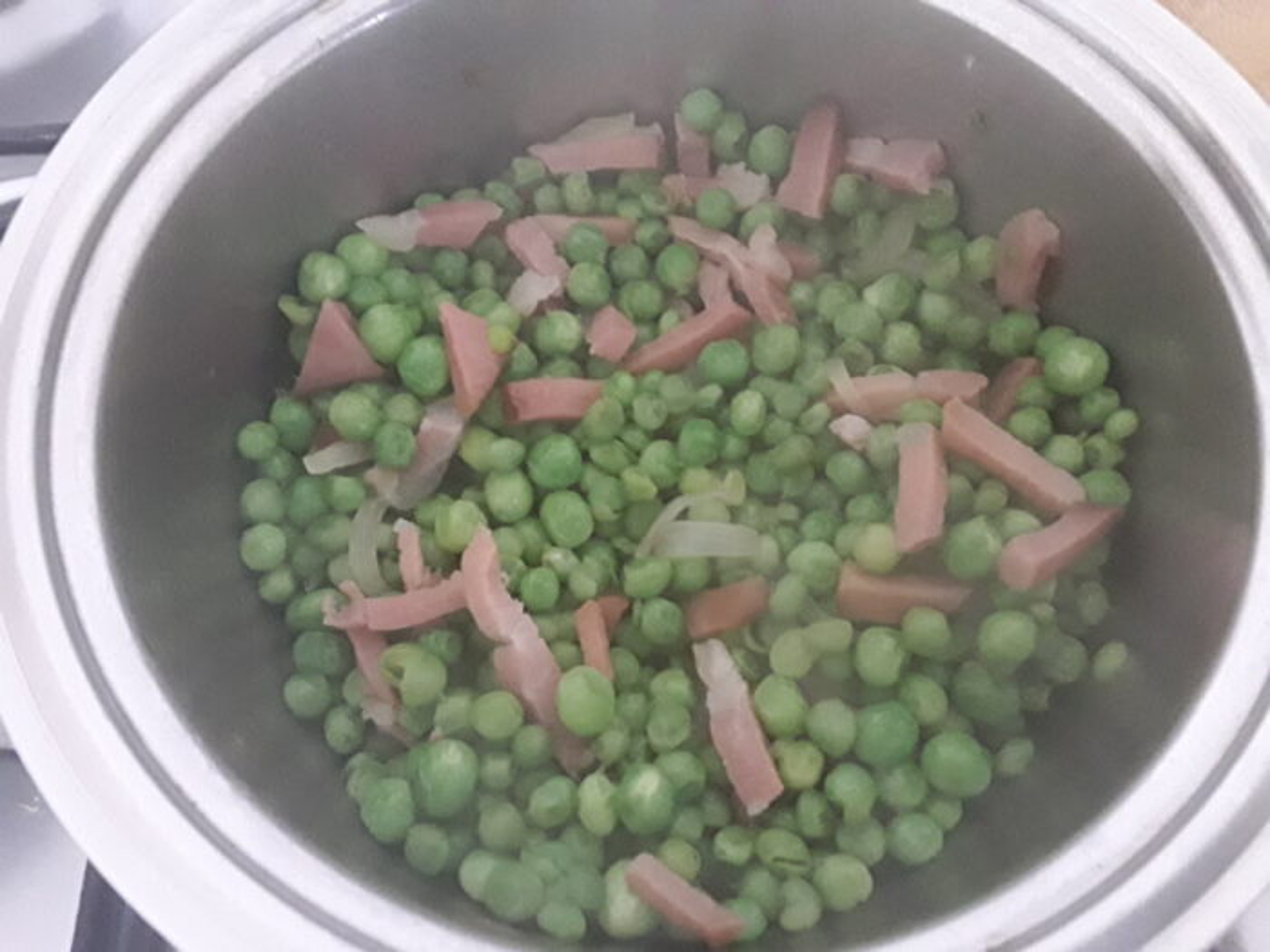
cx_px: 635
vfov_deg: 51.4
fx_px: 991
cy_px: 476
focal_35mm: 27
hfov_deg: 65.3
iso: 500
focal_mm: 2.91
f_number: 1.9
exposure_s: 1/17
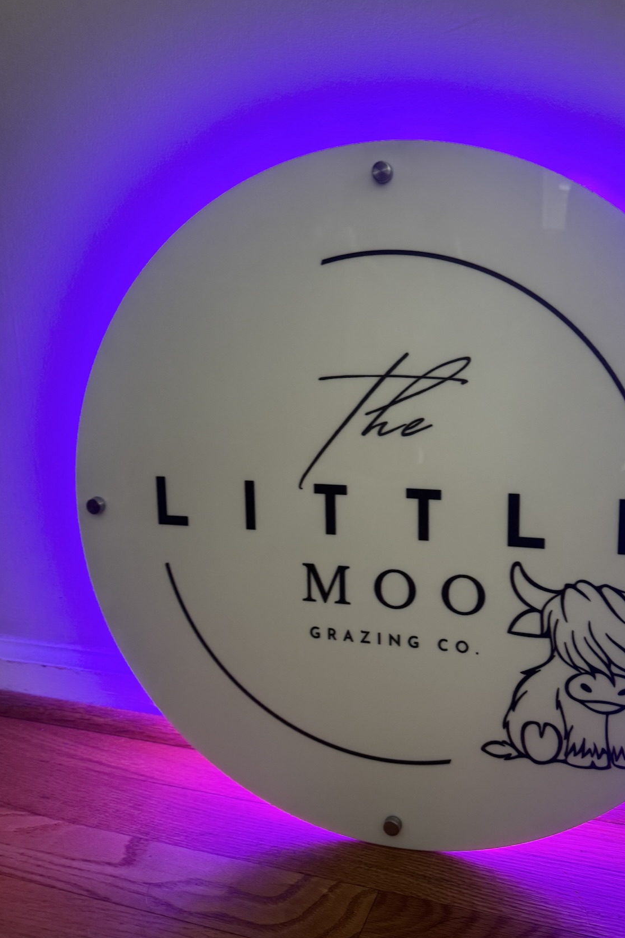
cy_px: 452
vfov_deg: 61.9
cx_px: 412
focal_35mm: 30
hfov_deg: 43.1
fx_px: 781
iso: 250
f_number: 1.78
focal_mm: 6.76
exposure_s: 1/60
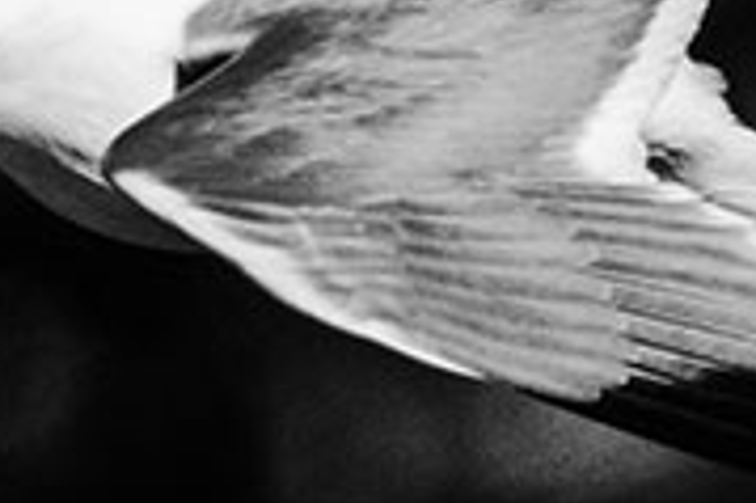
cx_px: 186
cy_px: 6
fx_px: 70452
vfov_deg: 0.4
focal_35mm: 3358
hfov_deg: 0.6
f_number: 13
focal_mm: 1200
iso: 1250
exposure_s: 1/2500
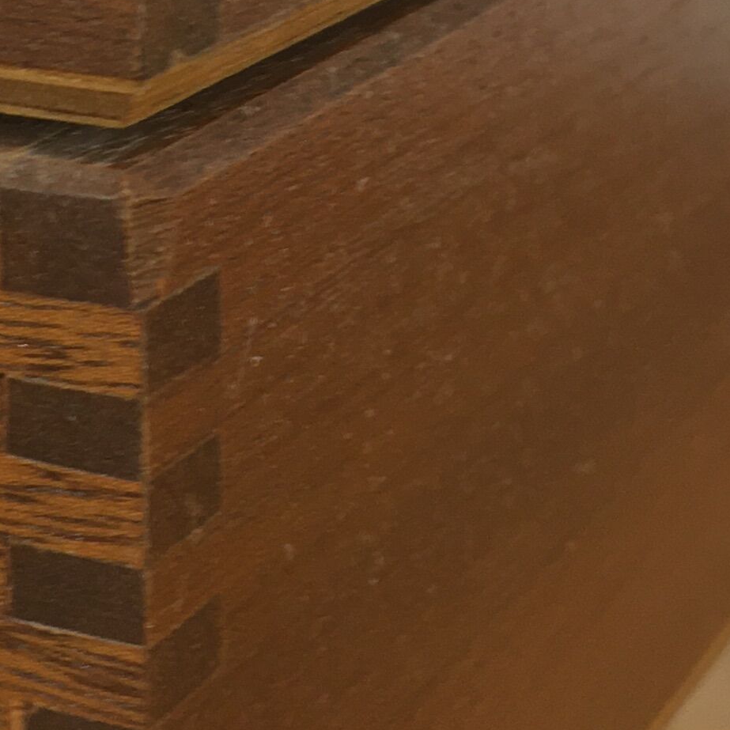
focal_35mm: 112
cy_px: 3
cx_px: 170
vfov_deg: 15.3
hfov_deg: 15.5
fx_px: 2672
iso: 64
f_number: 2.2
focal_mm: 4.15
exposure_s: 1/33
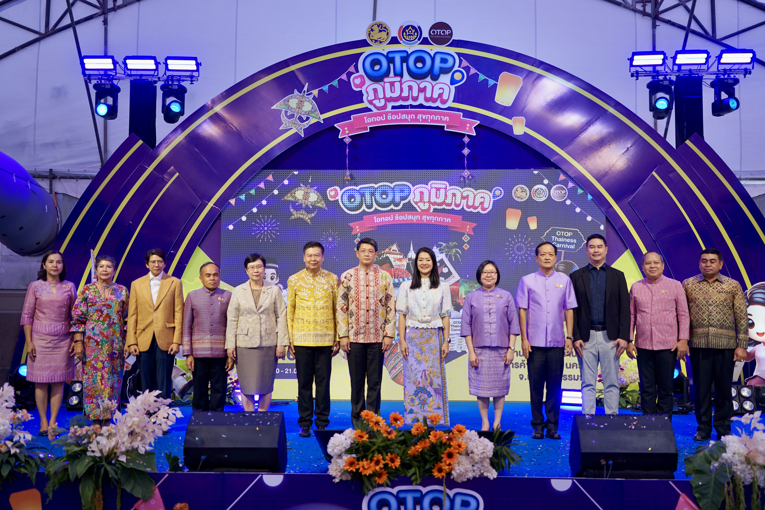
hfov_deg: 50.7
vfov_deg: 35.1
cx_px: 382
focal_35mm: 38
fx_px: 807
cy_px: 255
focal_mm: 38
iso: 125
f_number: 4
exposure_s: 1/60
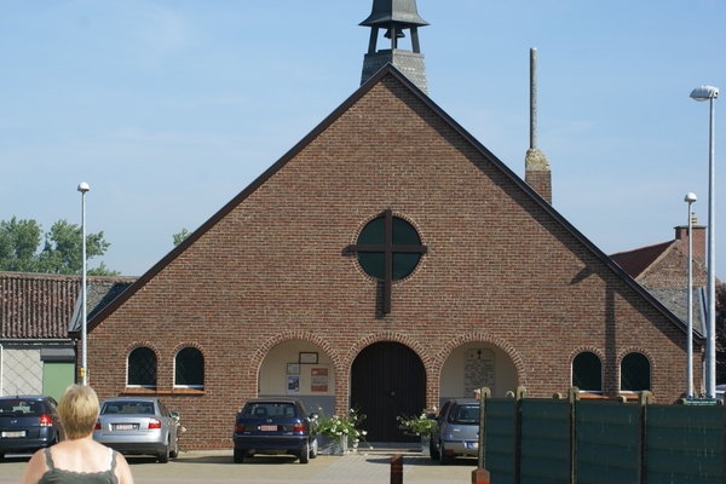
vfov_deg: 11.4
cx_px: 363
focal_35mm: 120
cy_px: 242
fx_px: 2420
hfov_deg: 17.1
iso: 100
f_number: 11
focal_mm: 80
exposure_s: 1/200
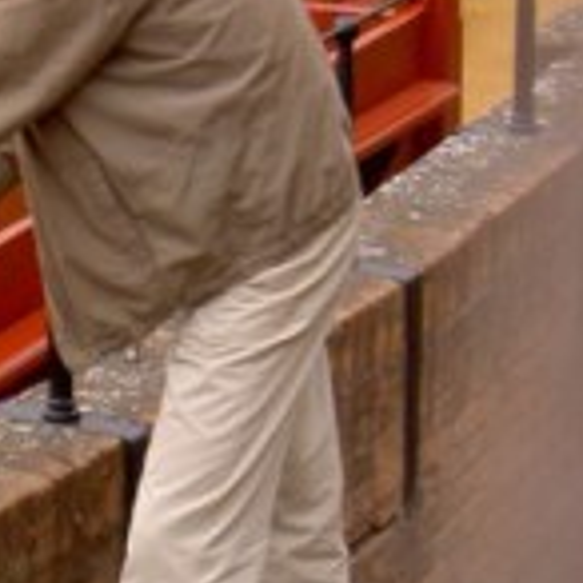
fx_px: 3868
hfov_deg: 8.6
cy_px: 284
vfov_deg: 8.6
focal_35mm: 203
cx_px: 72
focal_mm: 12.4
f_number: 4.2
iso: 50
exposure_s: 1/200
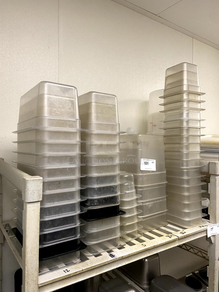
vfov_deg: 67.3
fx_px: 219
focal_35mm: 26
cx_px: 110
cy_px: 146
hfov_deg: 53.1
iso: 160
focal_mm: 4.25
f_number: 1.8
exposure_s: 1/60
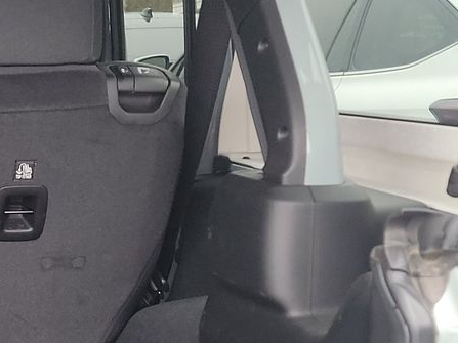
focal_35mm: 86
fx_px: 1138
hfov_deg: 20.2
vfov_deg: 16.9
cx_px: -191
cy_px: 320
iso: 221
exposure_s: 1/59
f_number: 1.8
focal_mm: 6.7
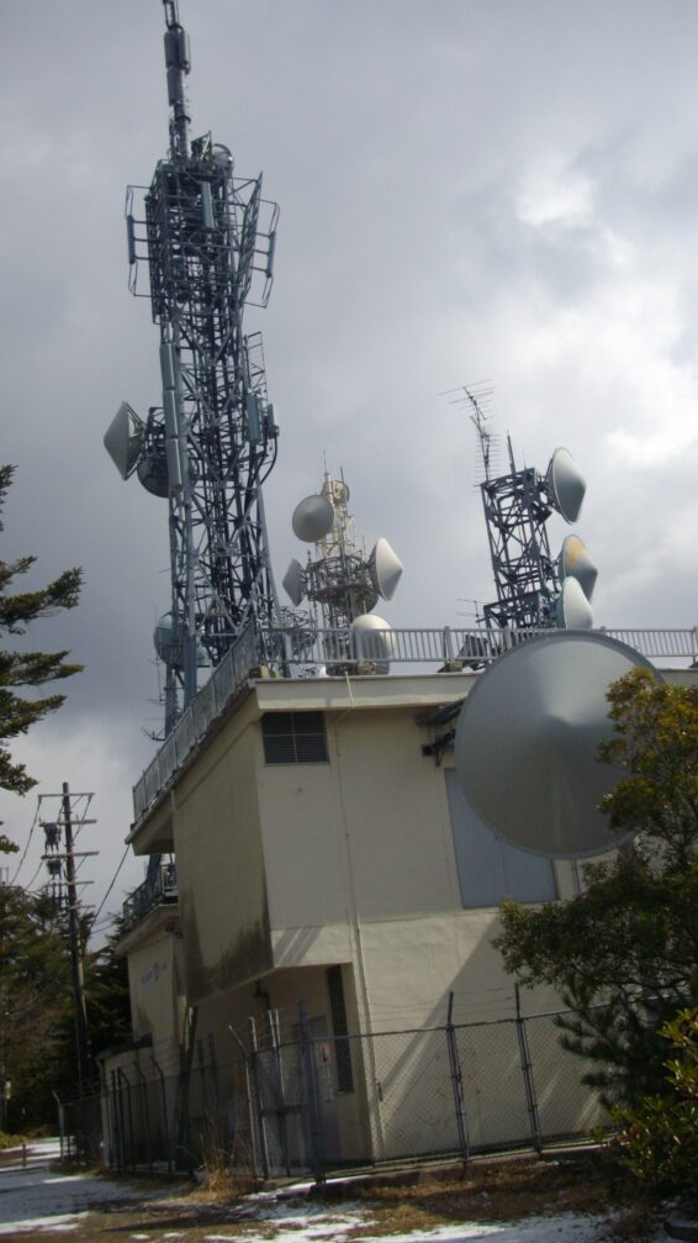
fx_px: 1350
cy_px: 626
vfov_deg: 49.4
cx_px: 337
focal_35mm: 41
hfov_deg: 29.0
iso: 100
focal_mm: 6.2
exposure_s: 1/800
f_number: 5.6
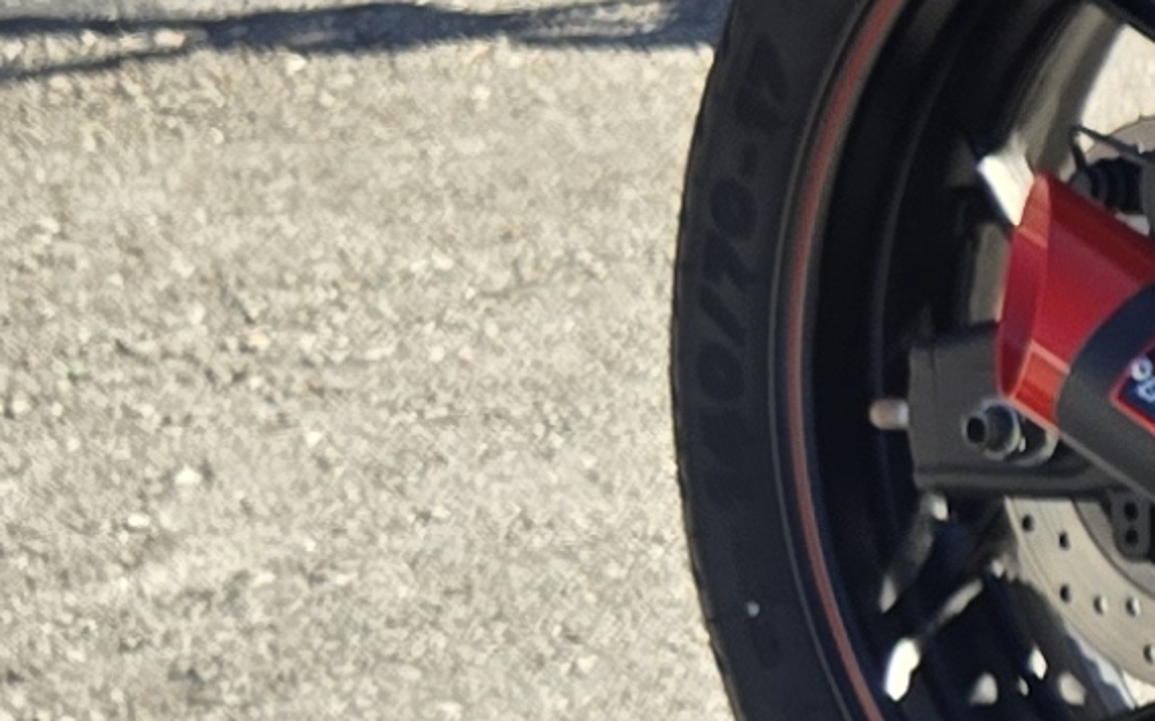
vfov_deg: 7.7
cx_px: 3465
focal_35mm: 171
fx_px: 5382
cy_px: 119
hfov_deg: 9.5
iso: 25
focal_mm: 5.4
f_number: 1.8
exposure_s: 1/611
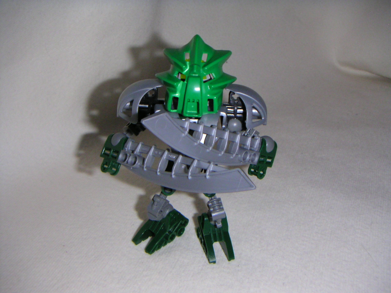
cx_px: 196
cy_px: 146
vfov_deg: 35.1
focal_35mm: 41
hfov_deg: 45.8
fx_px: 463
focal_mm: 5.4
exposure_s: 1/45
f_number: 6.7
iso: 200
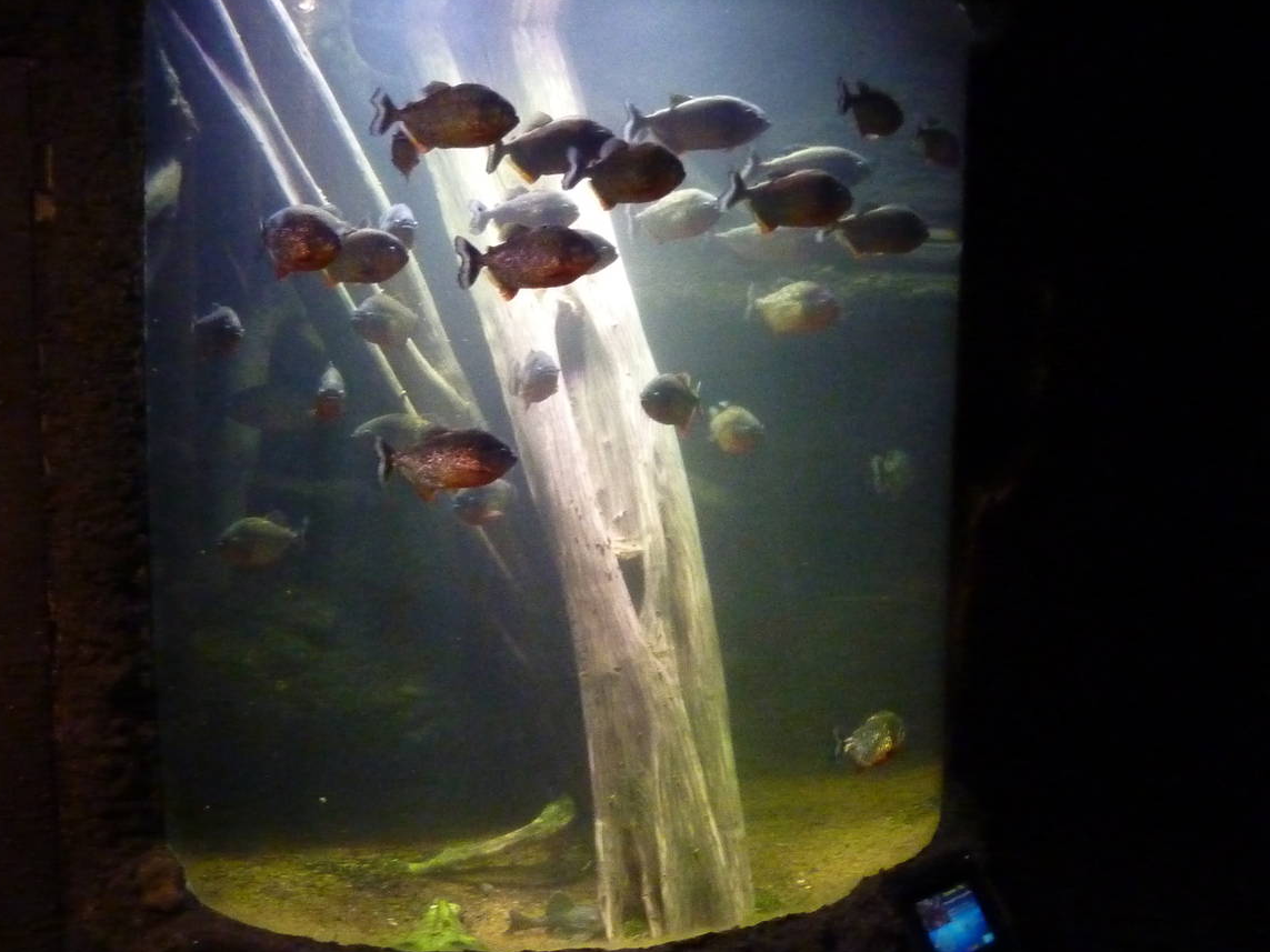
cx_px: 683
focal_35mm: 35
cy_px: 459
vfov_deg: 40.7
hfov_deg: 52.6
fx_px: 1284
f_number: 3.3
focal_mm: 4.1
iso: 800
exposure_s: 1/15
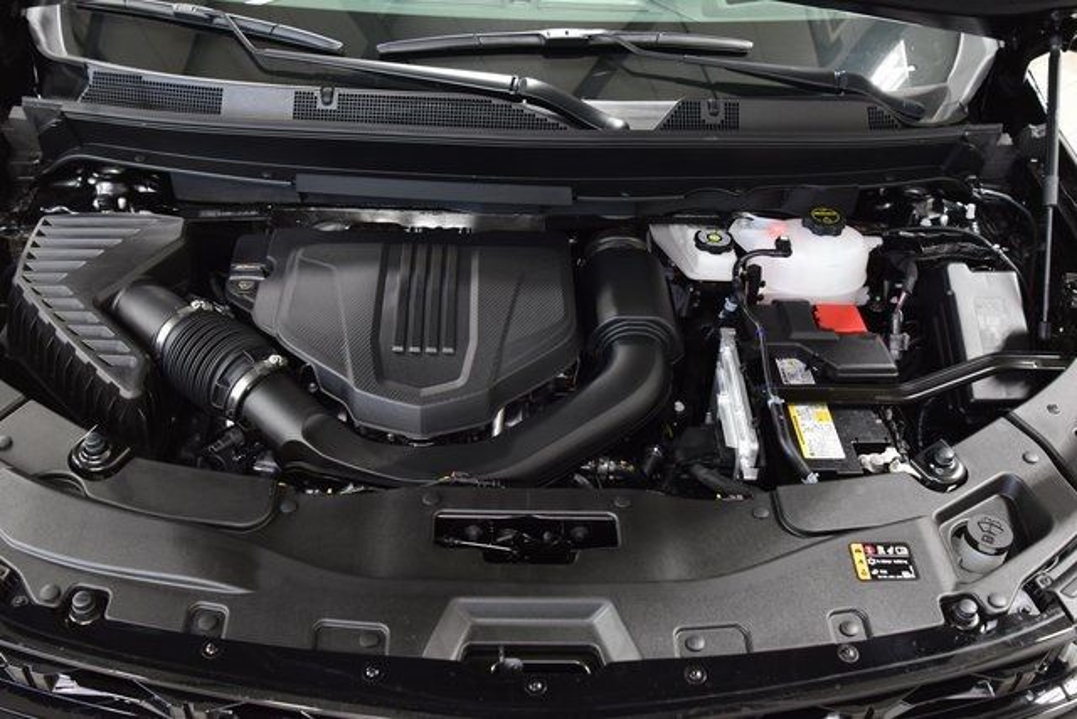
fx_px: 1077
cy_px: 360
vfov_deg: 36.9
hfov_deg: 53.1
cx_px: 538
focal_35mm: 36
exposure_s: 1/15
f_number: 5.6
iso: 1600
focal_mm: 24
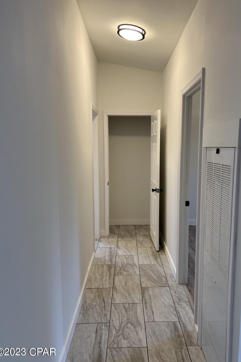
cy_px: 181
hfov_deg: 46.3
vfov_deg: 65.5
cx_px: 135
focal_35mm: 28
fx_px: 281
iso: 125
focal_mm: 5.7
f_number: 1.5
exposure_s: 1/120
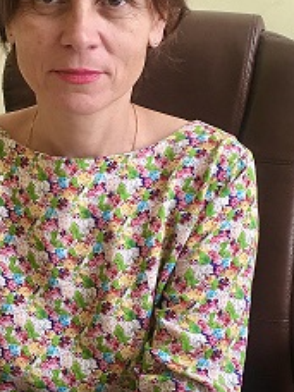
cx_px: 101
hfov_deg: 22.8
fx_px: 725
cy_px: 198
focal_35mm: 64
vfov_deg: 30.3
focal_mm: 4.15
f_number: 2.2
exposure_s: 1/17
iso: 40
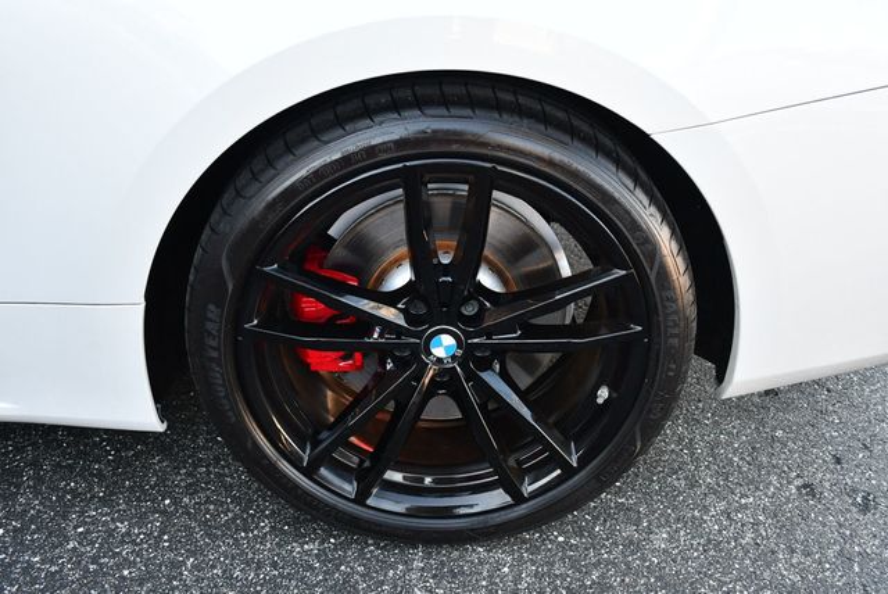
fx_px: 889
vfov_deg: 36.9
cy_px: 297
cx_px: 444
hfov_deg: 53.1
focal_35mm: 36
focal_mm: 18
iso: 400
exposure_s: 1/250
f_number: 4
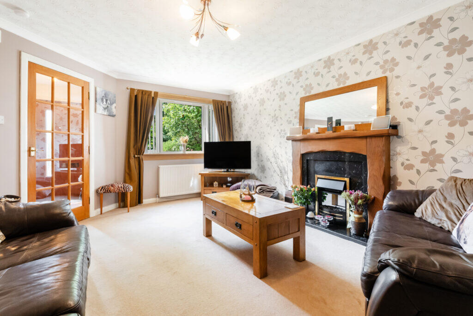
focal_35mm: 16
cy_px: 158
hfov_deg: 96.7
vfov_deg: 73.8
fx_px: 210
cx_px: 236
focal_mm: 16
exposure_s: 1/15
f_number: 9
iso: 2000
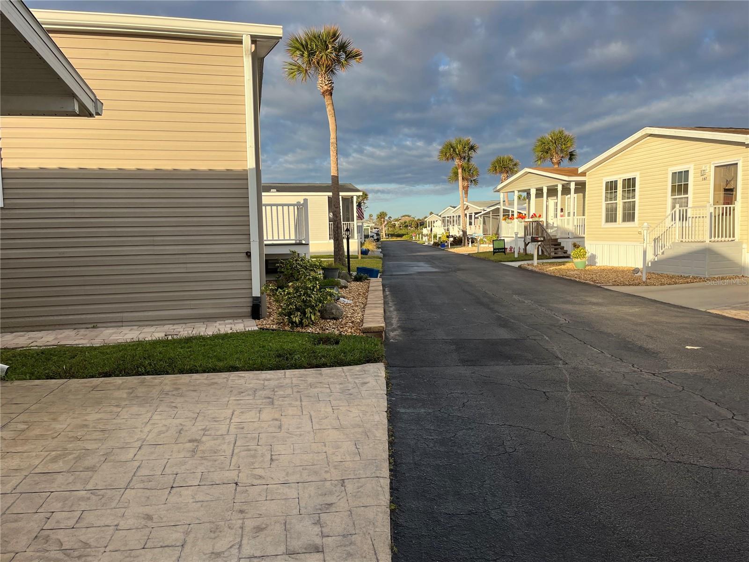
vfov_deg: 53.1
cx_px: 374
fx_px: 563
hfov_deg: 67.3
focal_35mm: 26
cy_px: 281
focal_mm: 5.1
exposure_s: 1/1721
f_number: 1.6
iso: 50
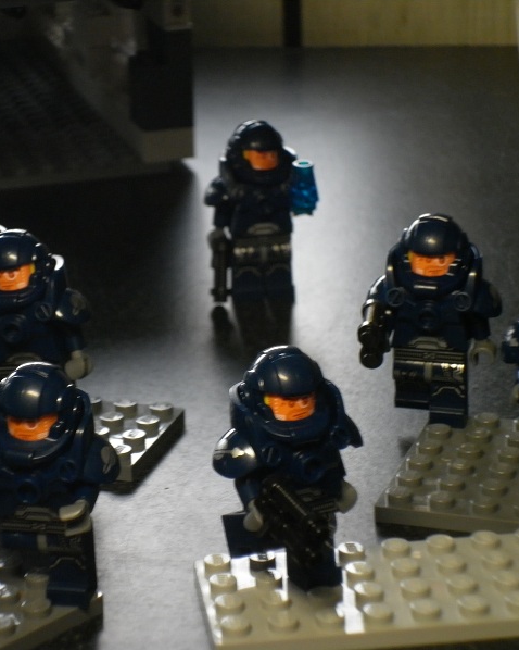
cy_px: 325
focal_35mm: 115
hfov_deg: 13.4
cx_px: 205
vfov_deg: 16.7
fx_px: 2209
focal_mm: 15.7
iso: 200
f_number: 5.5
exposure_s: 1/30
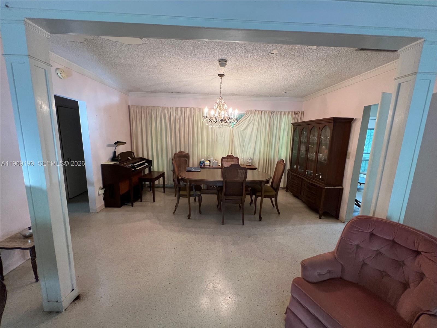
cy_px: 164
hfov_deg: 106.2
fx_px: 164
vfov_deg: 89.9
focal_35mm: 13
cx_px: 218
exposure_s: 1/60
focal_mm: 1.57
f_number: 1.8
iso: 320
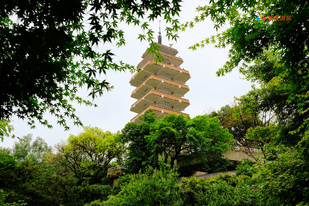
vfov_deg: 36.9
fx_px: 309
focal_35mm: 36
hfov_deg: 53.1
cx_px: 154
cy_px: 103
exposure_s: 1/340
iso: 400
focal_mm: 24.3
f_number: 5.6
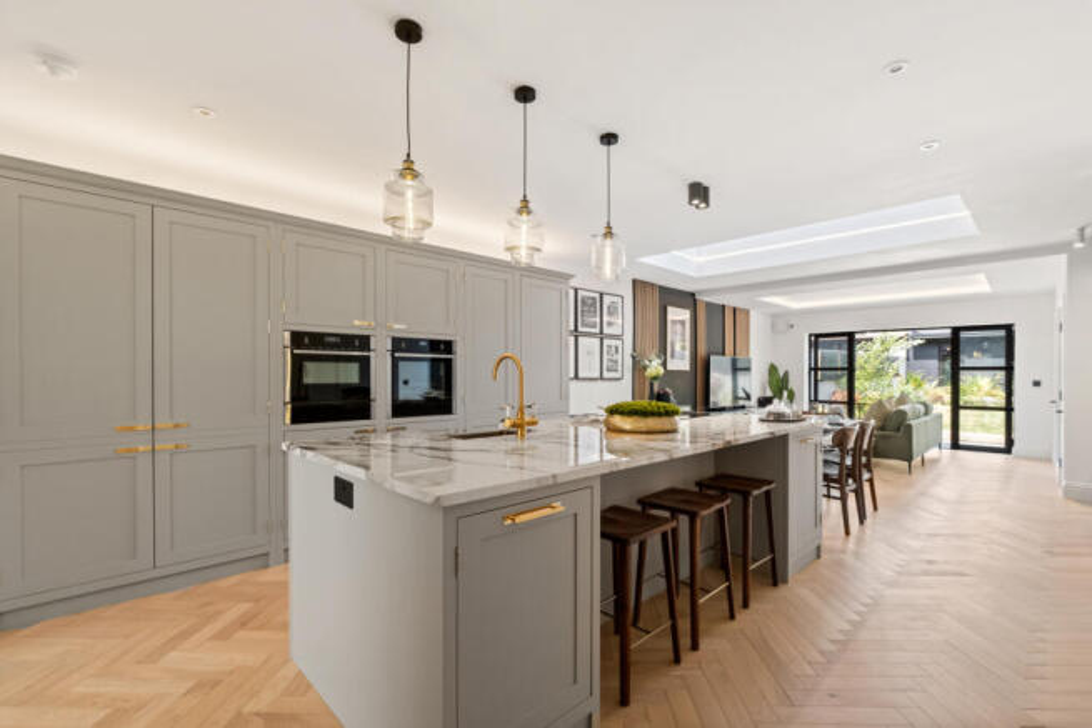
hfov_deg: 100.4
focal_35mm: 15
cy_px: 364
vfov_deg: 77.4
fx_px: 455
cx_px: 546
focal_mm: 10
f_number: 8
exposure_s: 1/13
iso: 640
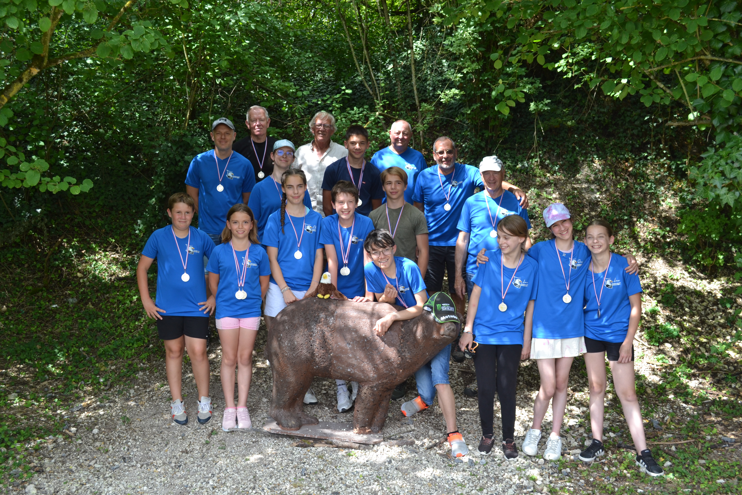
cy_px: 248
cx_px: 371
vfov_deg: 34.2
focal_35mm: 39
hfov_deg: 49.6
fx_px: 804
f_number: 5.6
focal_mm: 26
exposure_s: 1/125
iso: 200
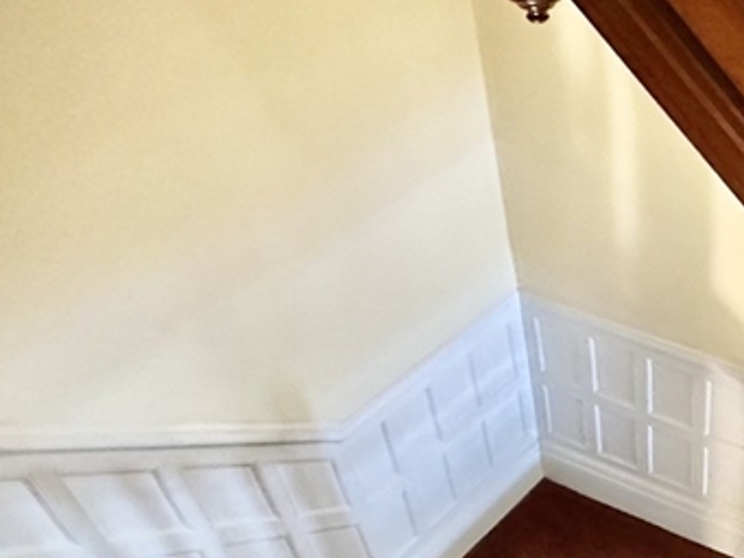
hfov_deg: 39.5
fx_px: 903
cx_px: 742
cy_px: 575
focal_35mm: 42
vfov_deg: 31.4
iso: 1250
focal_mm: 2.22
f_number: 2.2
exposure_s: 1/40
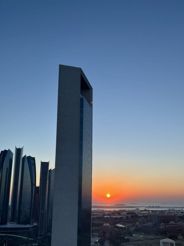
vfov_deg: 56.4
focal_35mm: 32
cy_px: 148
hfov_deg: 44.1
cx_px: 101
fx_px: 227
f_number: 1.5
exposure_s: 1/696
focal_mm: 5.7
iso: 50
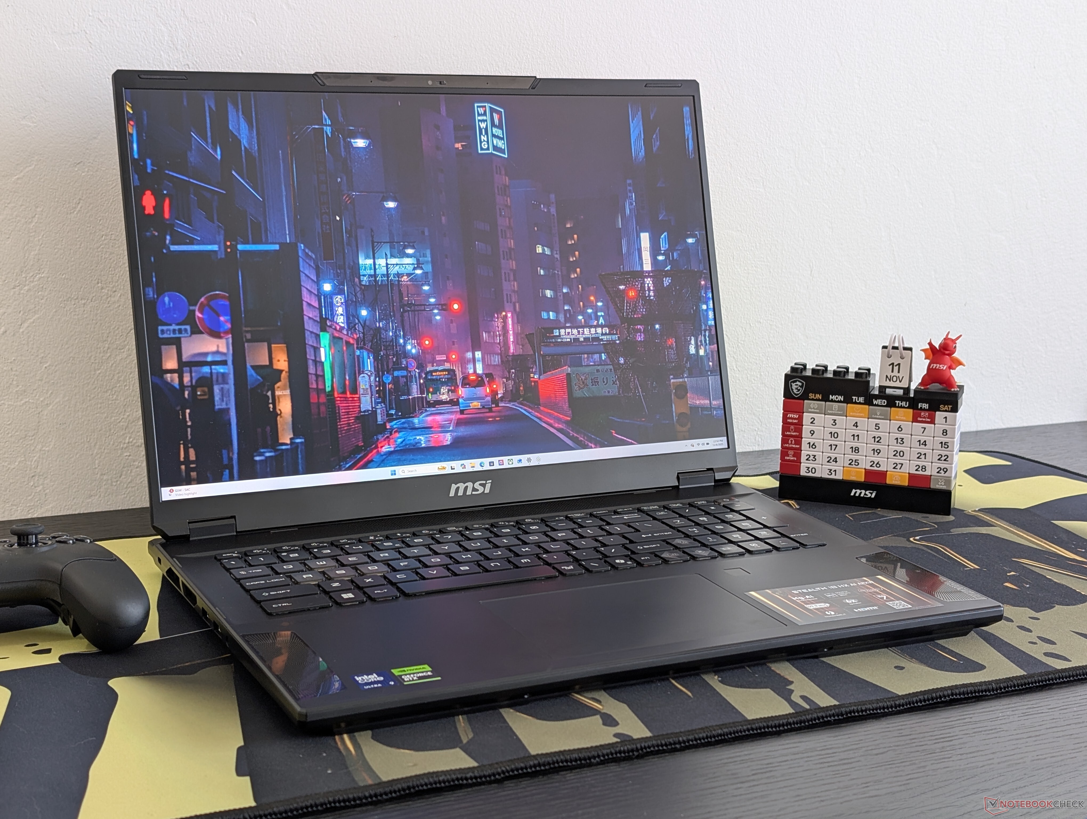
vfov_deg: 29.7
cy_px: 410
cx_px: 544
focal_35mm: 49
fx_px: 1541
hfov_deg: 38.9
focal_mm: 6.9
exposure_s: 1/30
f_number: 1.68
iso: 29
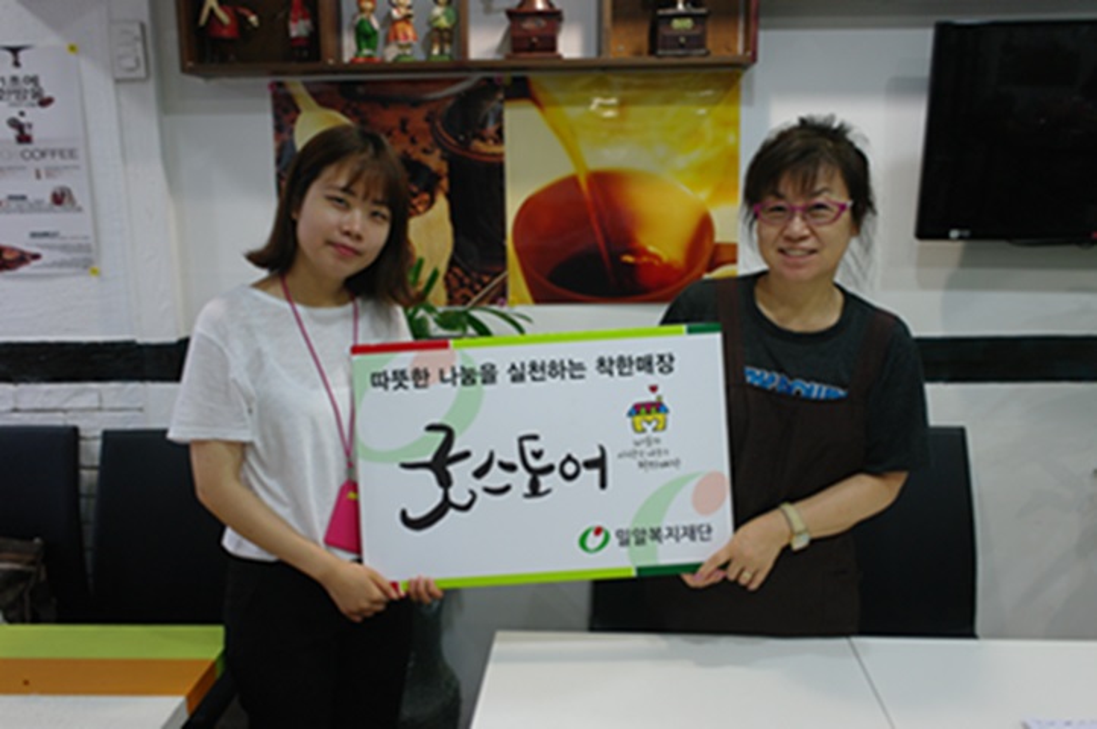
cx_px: 548
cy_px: 364
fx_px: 913
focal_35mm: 30
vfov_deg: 43.5
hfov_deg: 62.0
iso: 400
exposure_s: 1/40
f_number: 2.8
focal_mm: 20
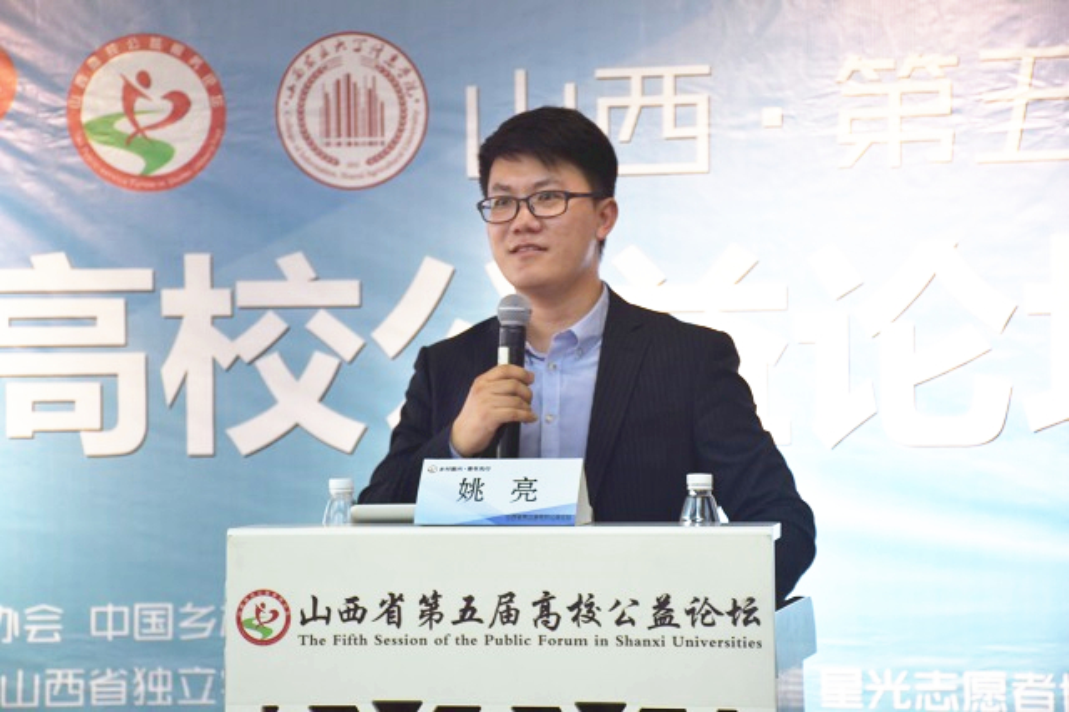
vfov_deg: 12.2
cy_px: 356
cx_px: 534
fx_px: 3339
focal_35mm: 112
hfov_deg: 18.2
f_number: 5.6
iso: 400
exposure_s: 1/125
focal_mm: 75
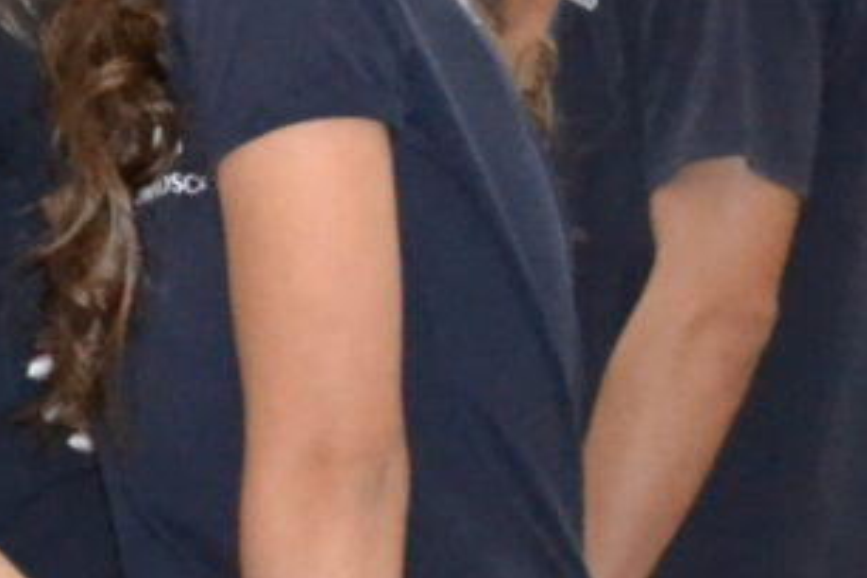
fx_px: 6791
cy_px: 448
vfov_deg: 4.9
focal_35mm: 282
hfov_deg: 6.7
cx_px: -1572
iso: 3200
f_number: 4
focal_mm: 30
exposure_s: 1/60
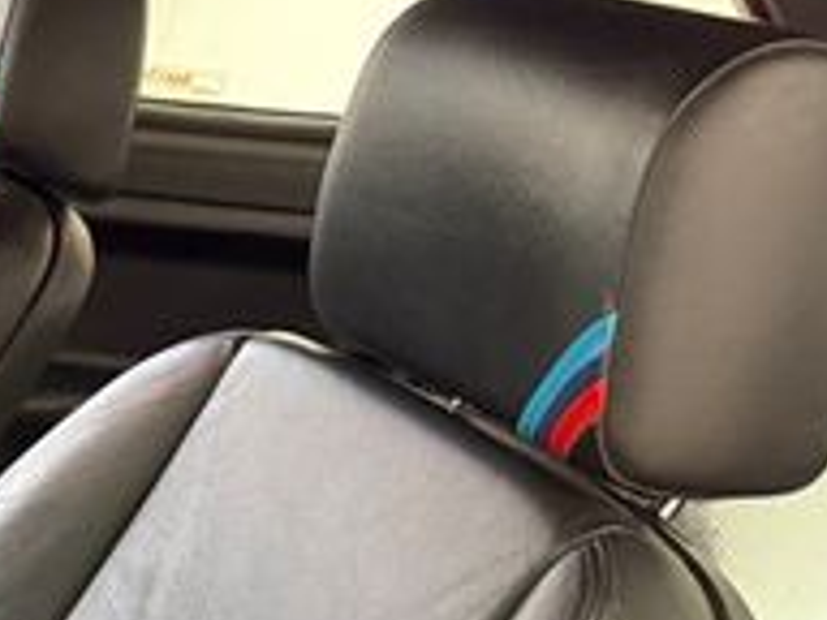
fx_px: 1911
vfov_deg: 16.9
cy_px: 896
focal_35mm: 80
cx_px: -401
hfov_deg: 20.9
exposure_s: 1/40
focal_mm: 6.76
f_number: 1.78
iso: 1000
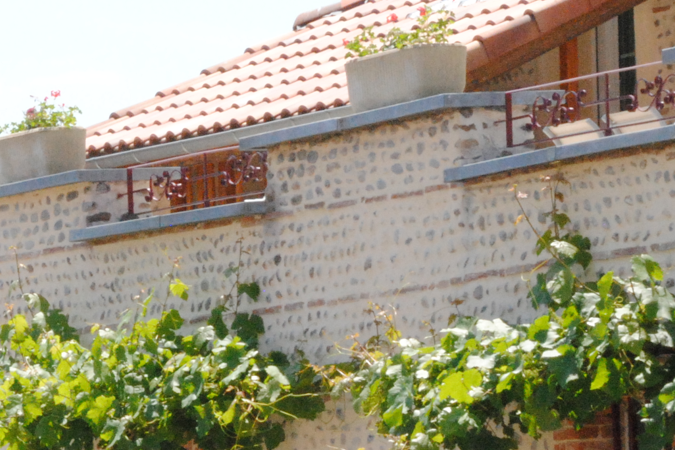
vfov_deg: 4.9
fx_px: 5288
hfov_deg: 7.3
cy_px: 487
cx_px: 79
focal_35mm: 282
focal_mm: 68
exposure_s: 1/200
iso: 1600
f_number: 36
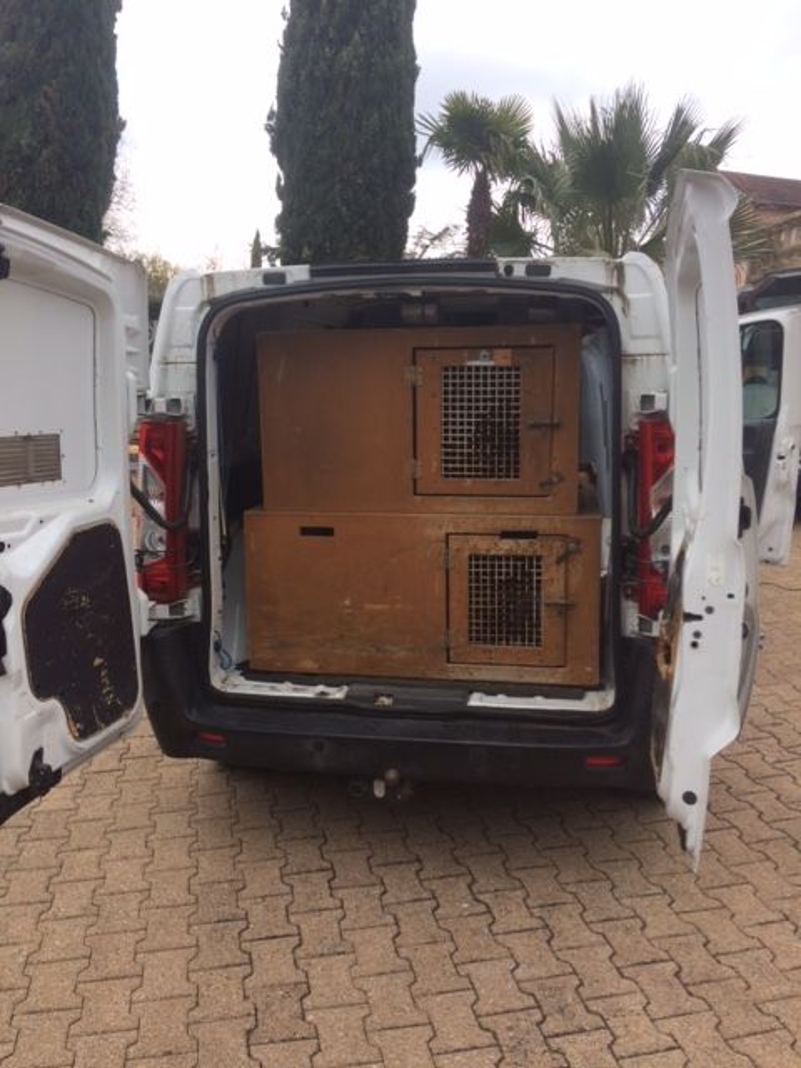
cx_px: 400
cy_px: 534
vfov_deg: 61.7
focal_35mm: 29
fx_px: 895
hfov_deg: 48.2
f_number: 2.2
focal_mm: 4.15
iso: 32
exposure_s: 1/237
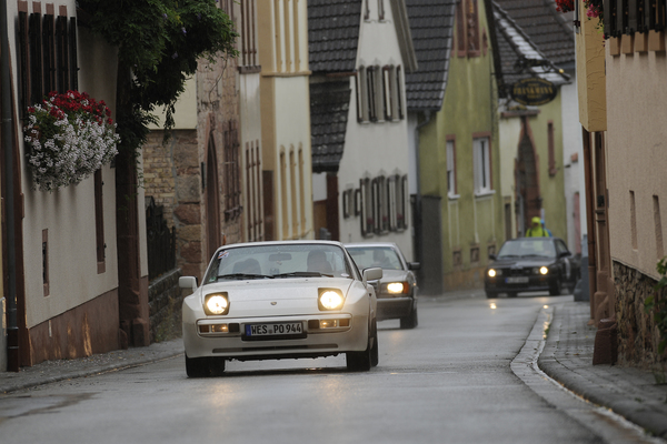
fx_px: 5558
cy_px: 222
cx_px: 334
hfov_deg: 6.9
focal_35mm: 300
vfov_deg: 4.6
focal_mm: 300
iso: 200
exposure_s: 1/250
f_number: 5
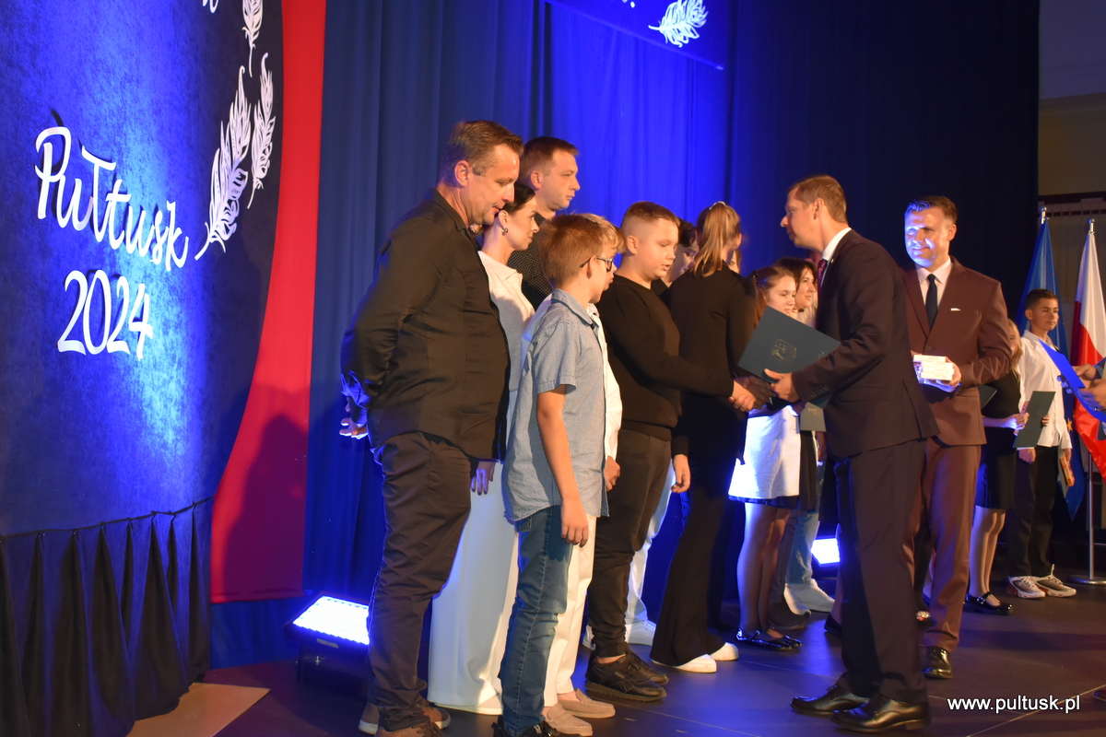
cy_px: 368
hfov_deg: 53.1
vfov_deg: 36.9
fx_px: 1106
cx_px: 553
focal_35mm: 36
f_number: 4
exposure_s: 1/60
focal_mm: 24
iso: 800
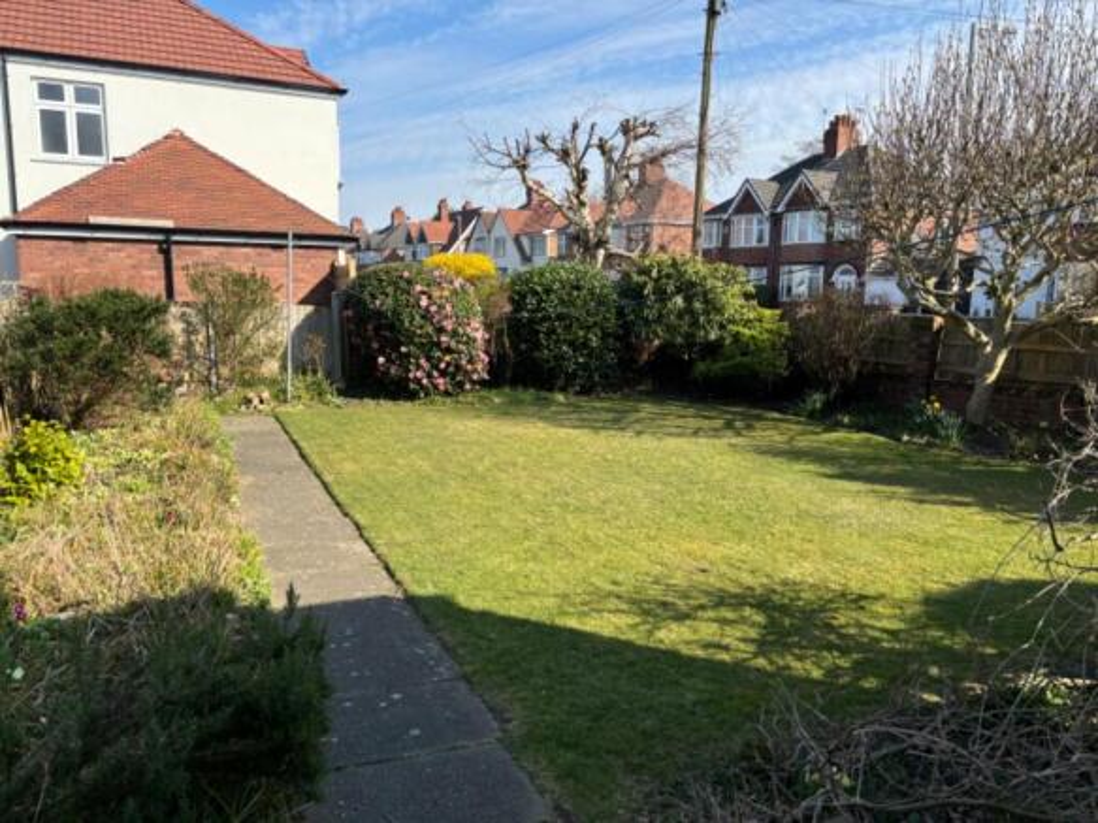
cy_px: 412
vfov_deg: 53.0
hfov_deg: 67.3
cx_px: 549
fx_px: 825
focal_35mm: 26
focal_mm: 5.96
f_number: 1.6
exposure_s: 1/1876
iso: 50
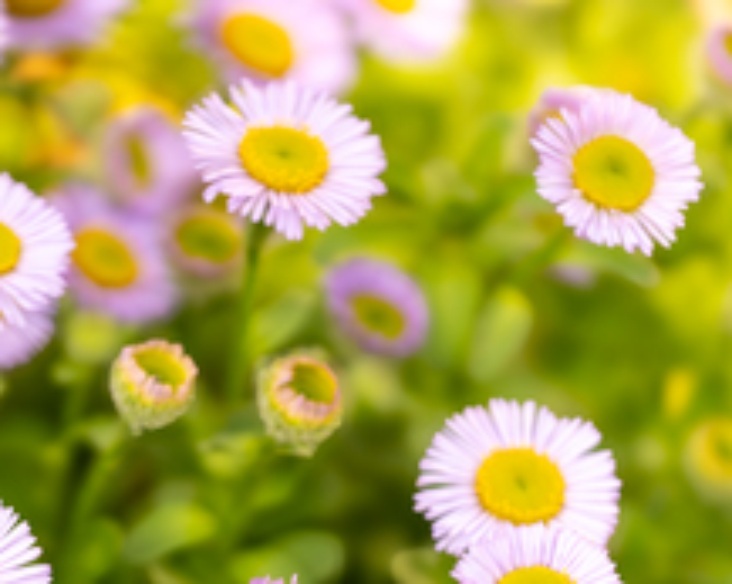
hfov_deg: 5.2
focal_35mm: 369
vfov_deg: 4.2
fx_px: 7983
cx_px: 44
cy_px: 481
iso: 1250
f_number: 2.8
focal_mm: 185
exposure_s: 1/5000
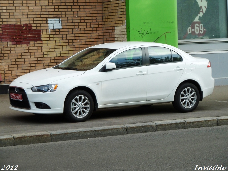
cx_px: 114
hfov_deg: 15.4
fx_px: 843
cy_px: 86
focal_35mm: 128
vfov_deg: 11.6
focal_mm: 21
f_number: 4.4
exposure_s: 1/80
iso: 80
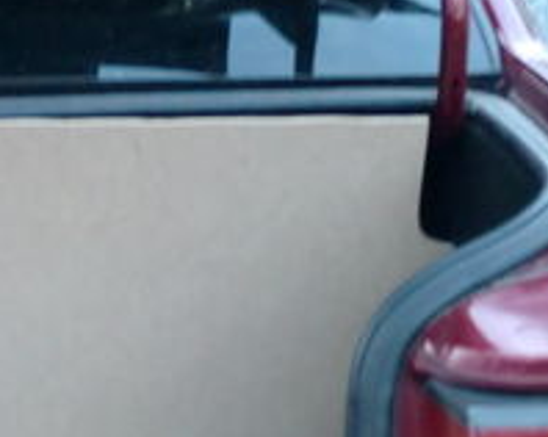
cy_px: 426
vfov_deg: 9.5
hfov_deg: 11.5
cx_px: -249
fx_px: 2609
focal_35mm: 161
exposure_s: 1/13
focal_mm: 9.4
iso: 400
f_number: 3.8
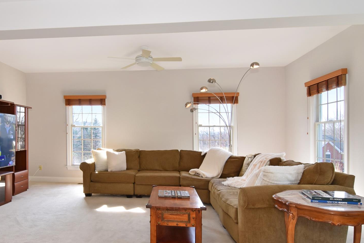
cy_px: 135
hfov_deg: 73.2
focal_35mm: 24
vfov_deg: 53.6
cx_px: 137
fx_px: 240
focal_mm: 11
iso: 640
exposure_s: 1/80
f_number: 11
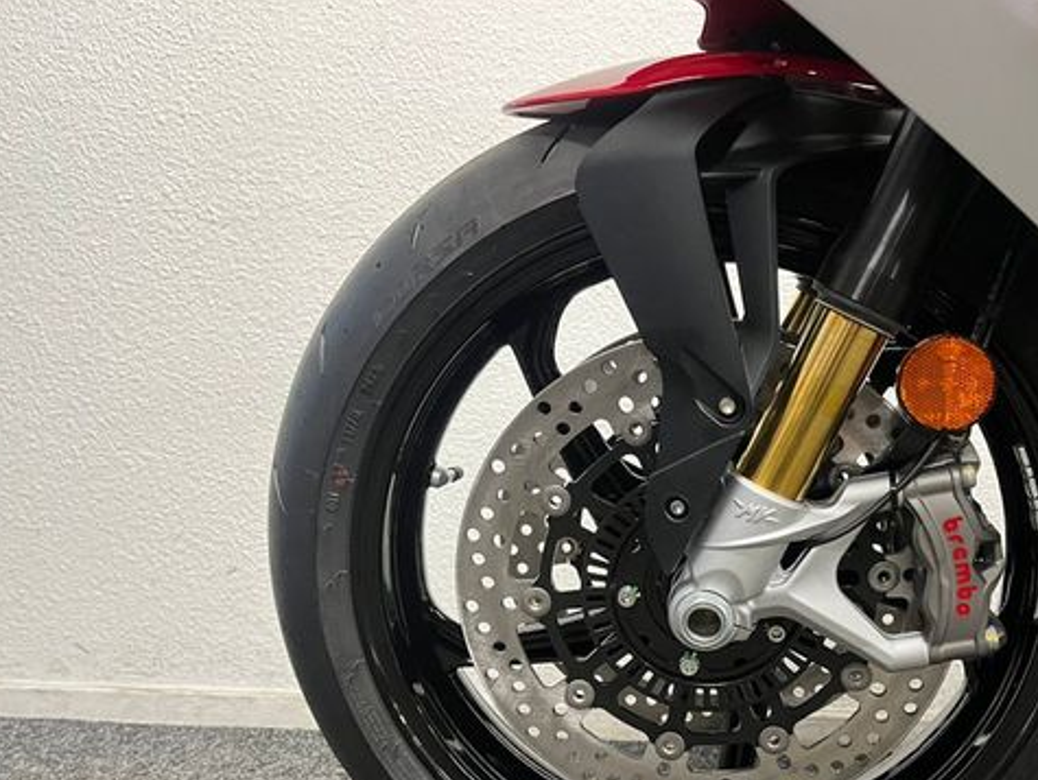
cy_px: 500
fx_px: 1050
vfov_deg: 40.4
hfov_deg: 51.8
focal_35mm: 35
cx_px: 673
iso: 320
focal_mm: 5.1
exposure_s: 1/50
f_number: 1.6
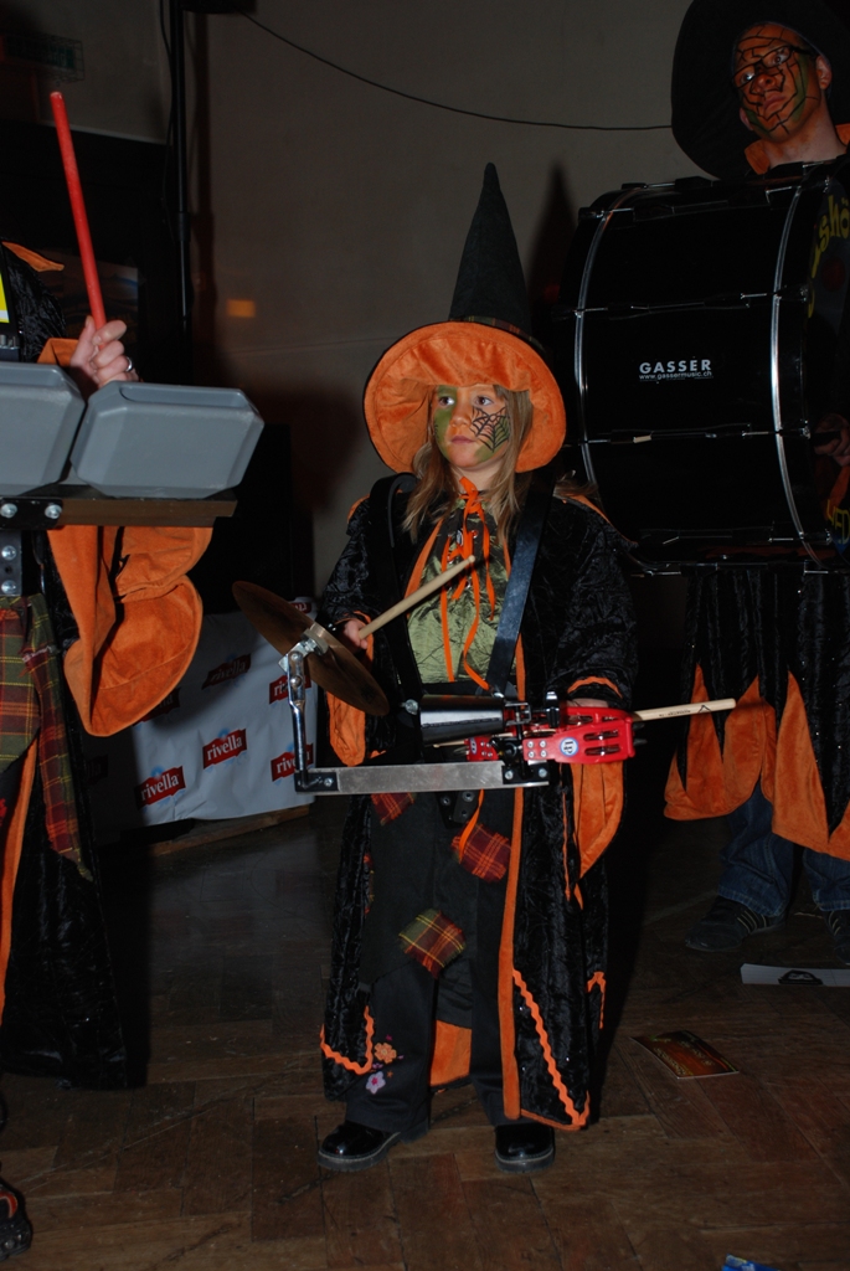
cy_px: 636
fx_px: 1696
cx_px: 425
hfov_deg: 28.1
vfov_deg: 41.1
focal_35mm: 48
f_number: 4.2
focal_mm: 32
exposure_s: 1/60
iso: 200
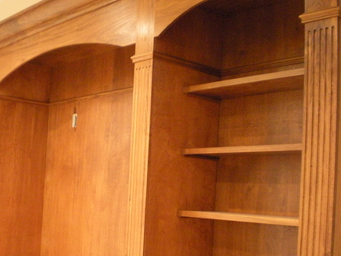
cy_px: 172
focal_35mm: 52
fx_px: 512
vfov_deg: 27.8
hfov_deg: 36.4
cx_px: 110
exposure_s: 1/8
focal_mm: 6.3
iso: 589
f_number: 3.1
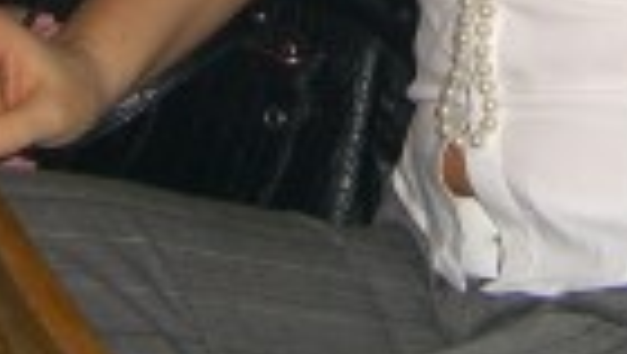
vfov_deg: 6.4
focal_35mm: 177
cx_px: 533
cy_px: -609
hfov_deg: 12.1
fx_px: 2945
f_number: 2.8
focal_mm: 7.9
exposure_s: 1/60
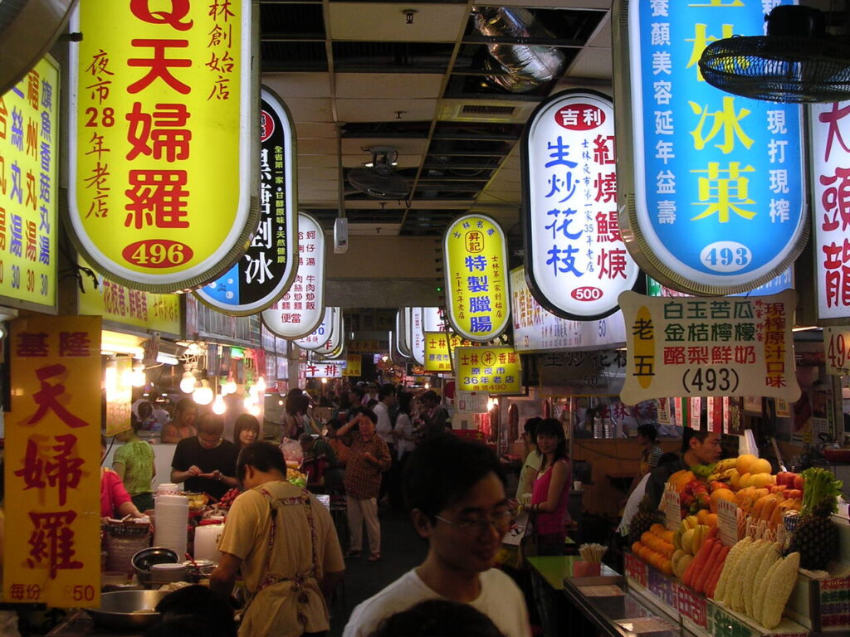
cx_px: 425
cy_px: 318
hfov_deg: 38.9
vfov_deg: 29.7
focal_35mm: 49
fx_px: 1203
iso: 100
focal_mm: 7.5
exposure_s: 1/53.4
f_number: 3.1
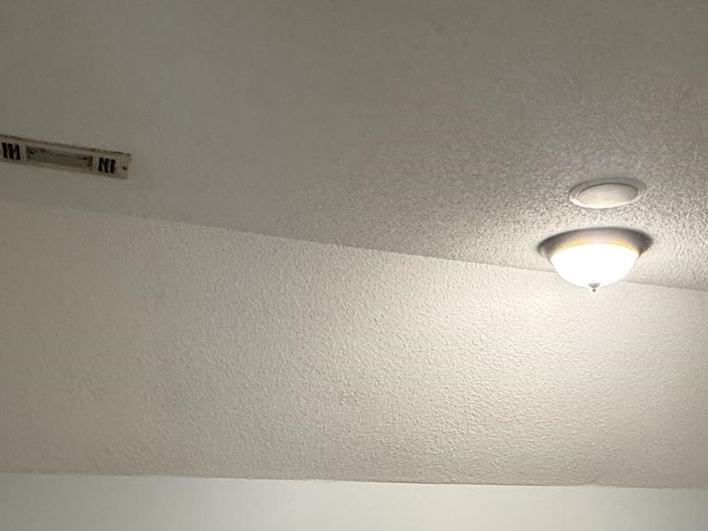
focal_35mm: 45
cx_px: 485
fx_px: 920
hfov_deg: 41.4
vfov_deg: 28.0
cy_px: 645
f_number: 2.2
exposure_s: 1/120
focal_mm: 2.22
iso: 320
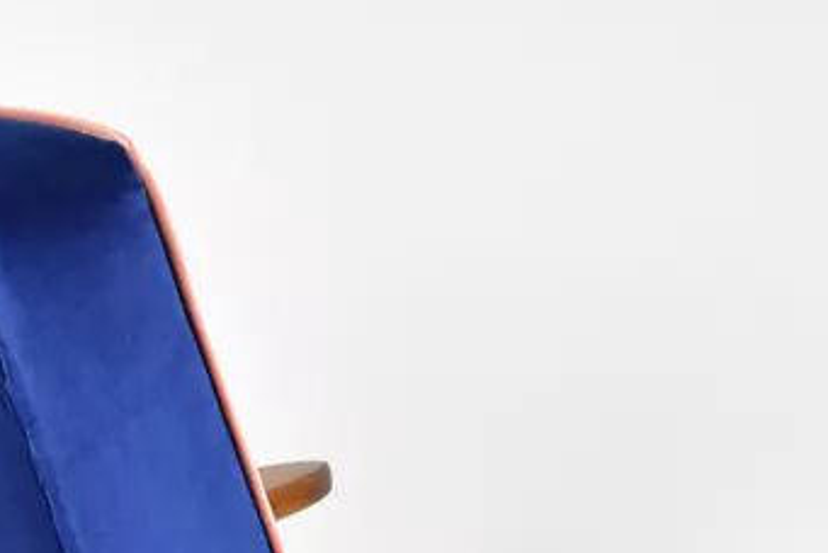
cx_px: 272
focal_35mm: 178
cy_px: 1011
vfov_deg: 7.5
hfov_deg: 11.5
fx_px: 4097
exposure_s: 1/125
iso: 1600
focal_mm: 32
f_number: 4.5
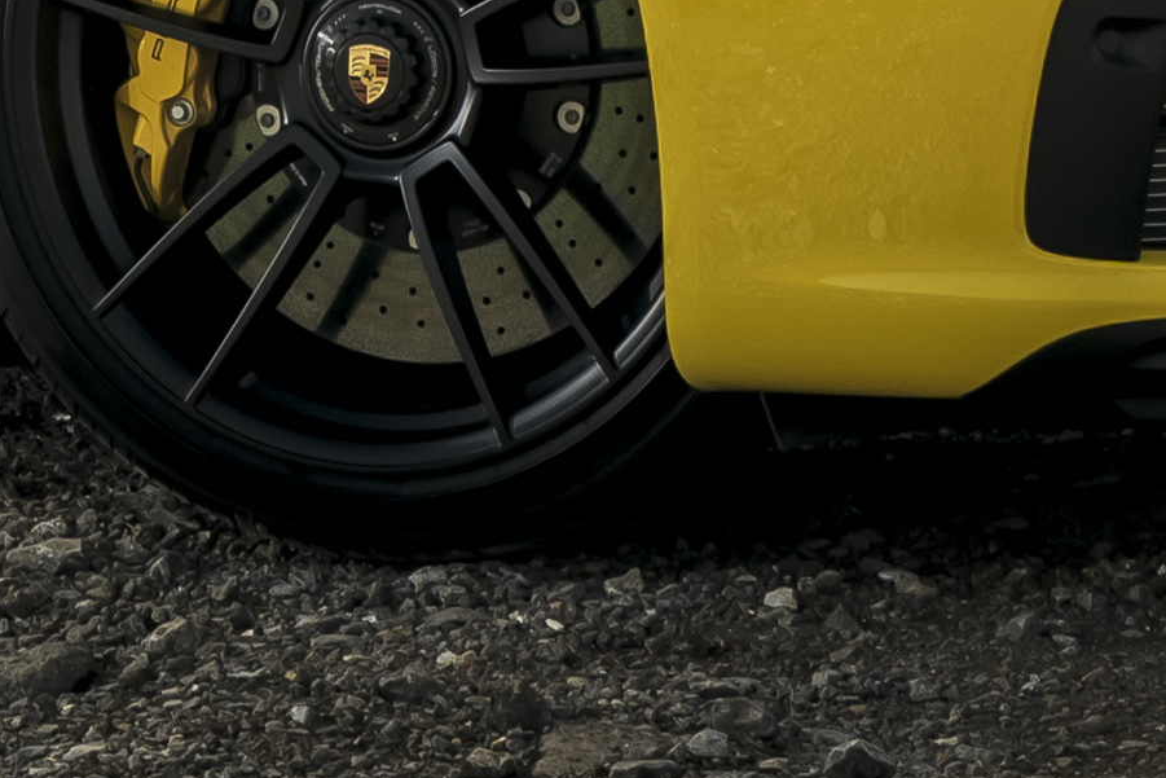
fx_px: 13572
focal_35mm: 419
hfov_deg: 4.9
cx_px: 89
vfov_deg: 3.2
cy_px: -1380
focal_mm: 61
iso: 64
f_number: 6.3
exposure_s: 1/200
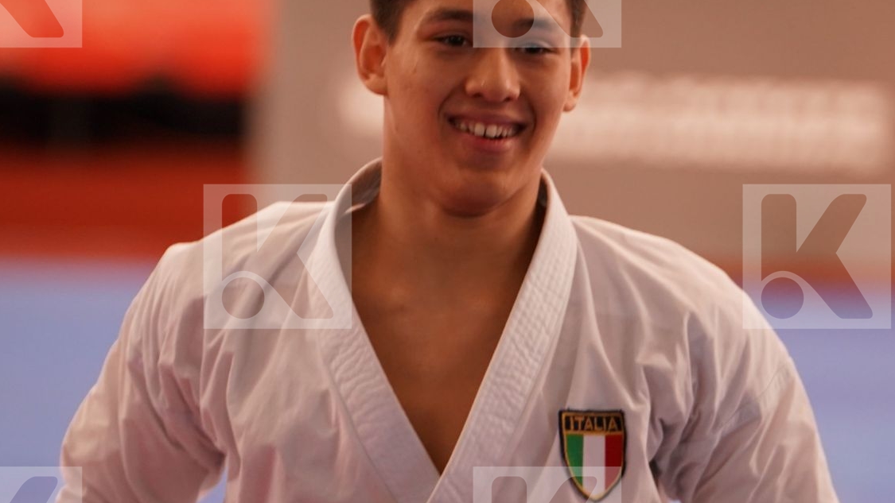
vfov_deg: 3.0
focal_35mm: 399
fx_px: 9470
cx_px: 547
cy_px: 257
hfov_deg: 5.4
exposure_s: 1/500
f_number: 2.8
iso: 1000
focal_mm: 159
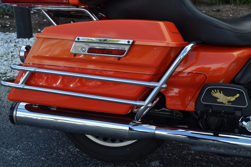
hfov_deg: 43.6
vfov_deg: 29.9
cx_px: 126
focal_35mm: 45
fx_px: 314
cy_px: 84
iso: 100
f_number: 6.3
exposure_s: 1/160
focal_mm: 30
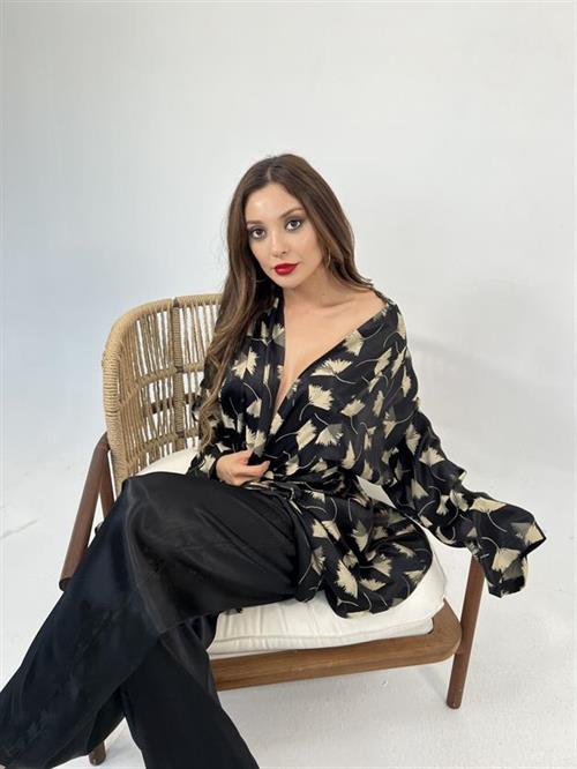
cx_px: 288
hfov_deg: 53.1
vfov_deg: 67.3
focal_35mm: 26
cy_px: 384
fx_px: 577
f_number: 1.5
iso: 40
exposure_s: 1/100
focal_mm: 5.7
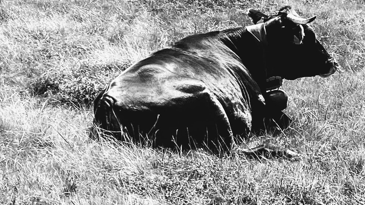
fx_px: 1132
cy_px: -38
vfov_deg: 10.2
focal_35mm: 117
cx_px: -195
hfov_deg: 16.5
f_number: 1.8
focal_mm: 4.25
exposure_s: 1/1316
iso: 32
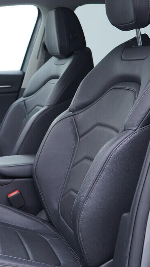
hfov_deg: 19.1
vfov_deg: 35.5
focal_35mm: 59
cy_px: 134
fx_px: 418
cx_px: -35
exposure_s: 1/40
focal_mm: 24
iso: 160
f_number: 2.8
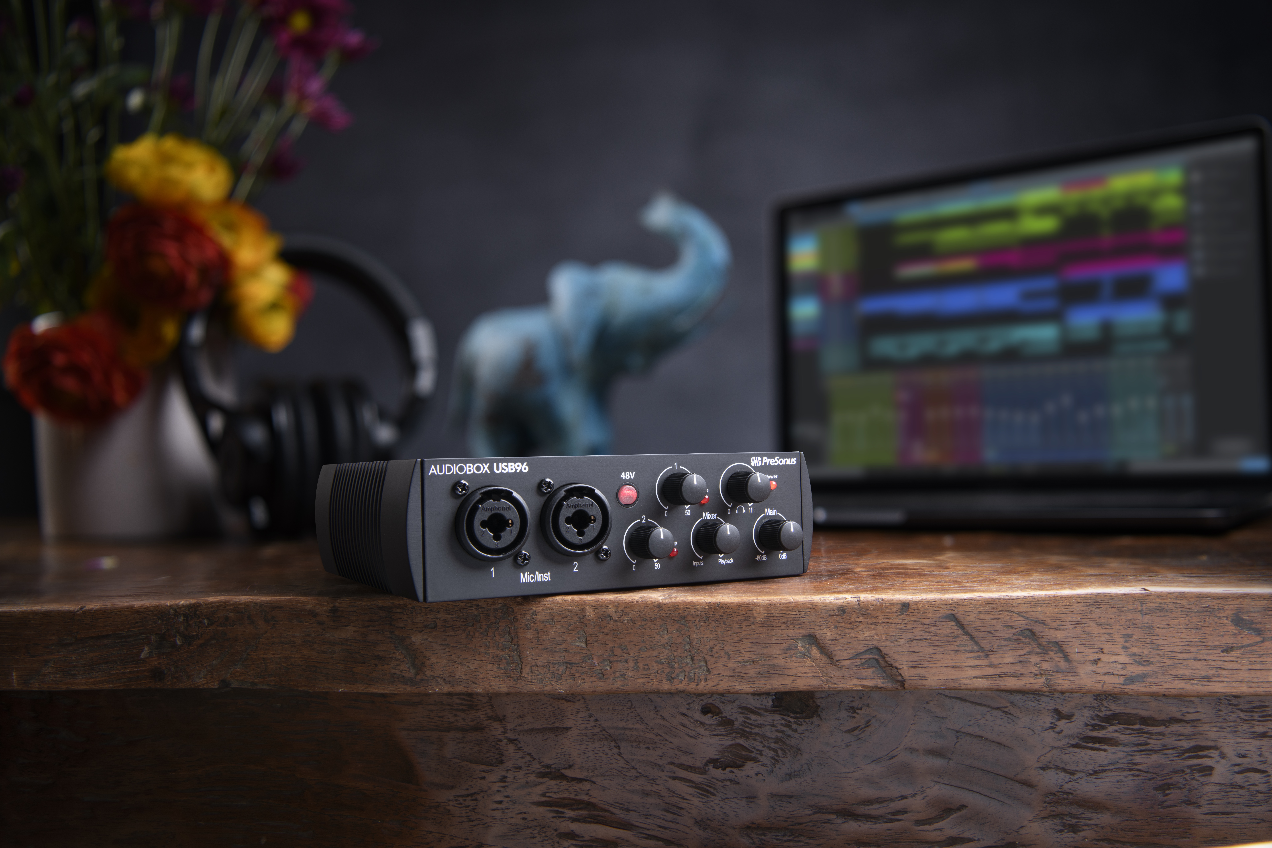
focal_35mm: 34
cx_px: 636
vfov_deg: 38.9
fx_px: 1201
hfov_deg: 55.8
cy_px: 424
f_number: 16
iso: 80
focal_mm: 34
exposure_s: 1/125
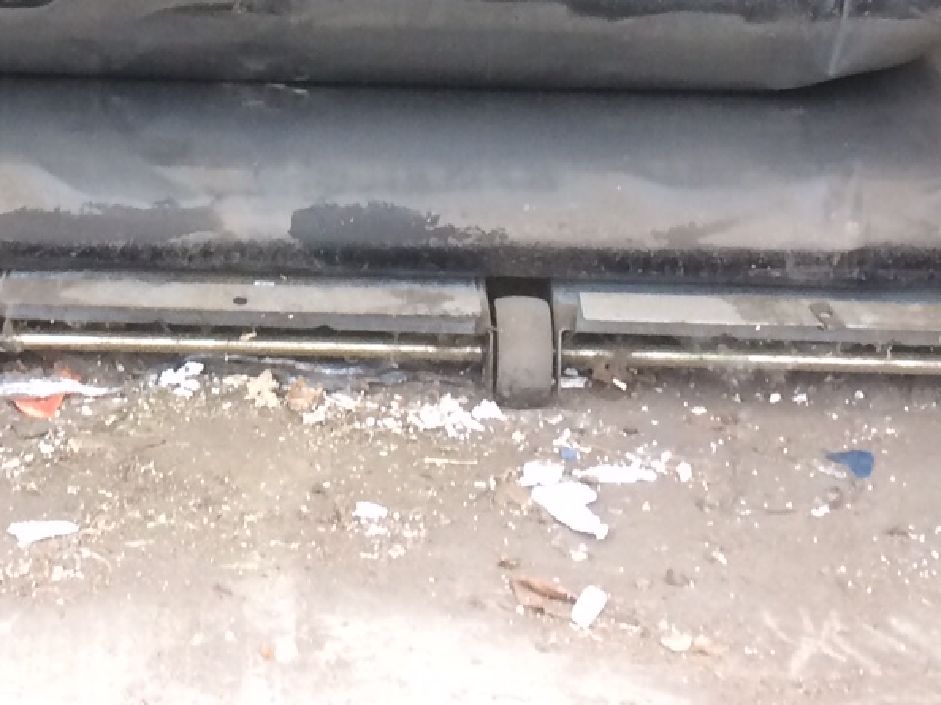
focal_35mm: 100
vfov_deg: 13.8
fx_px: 2717
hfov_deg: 19.4
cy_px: -382
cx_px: 181
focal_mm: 4.15
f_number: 2.2
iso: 80
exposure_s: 1/30
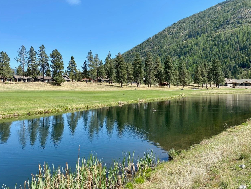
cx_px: 114
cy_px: 87
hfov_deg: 59.9
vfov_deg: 46.8
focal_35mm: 30
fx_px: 218
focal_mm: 4.25
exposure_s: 1/1866
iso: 32
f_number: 1.8
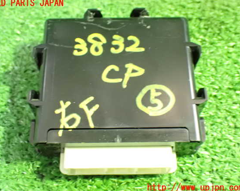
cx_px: 115
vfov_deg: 30.2
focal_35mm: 50
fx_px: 355
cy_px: 96
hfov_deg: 37.4
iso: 1600
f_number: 3.1
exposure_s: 1/15
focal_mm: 8.4
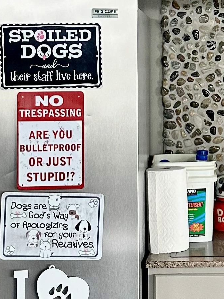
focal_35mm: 108
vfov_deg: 18.1
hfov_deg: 13.5
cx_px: 234
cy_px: 69
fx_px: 932
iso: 250
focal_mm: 6.86
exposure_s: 1/74
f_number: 1.78
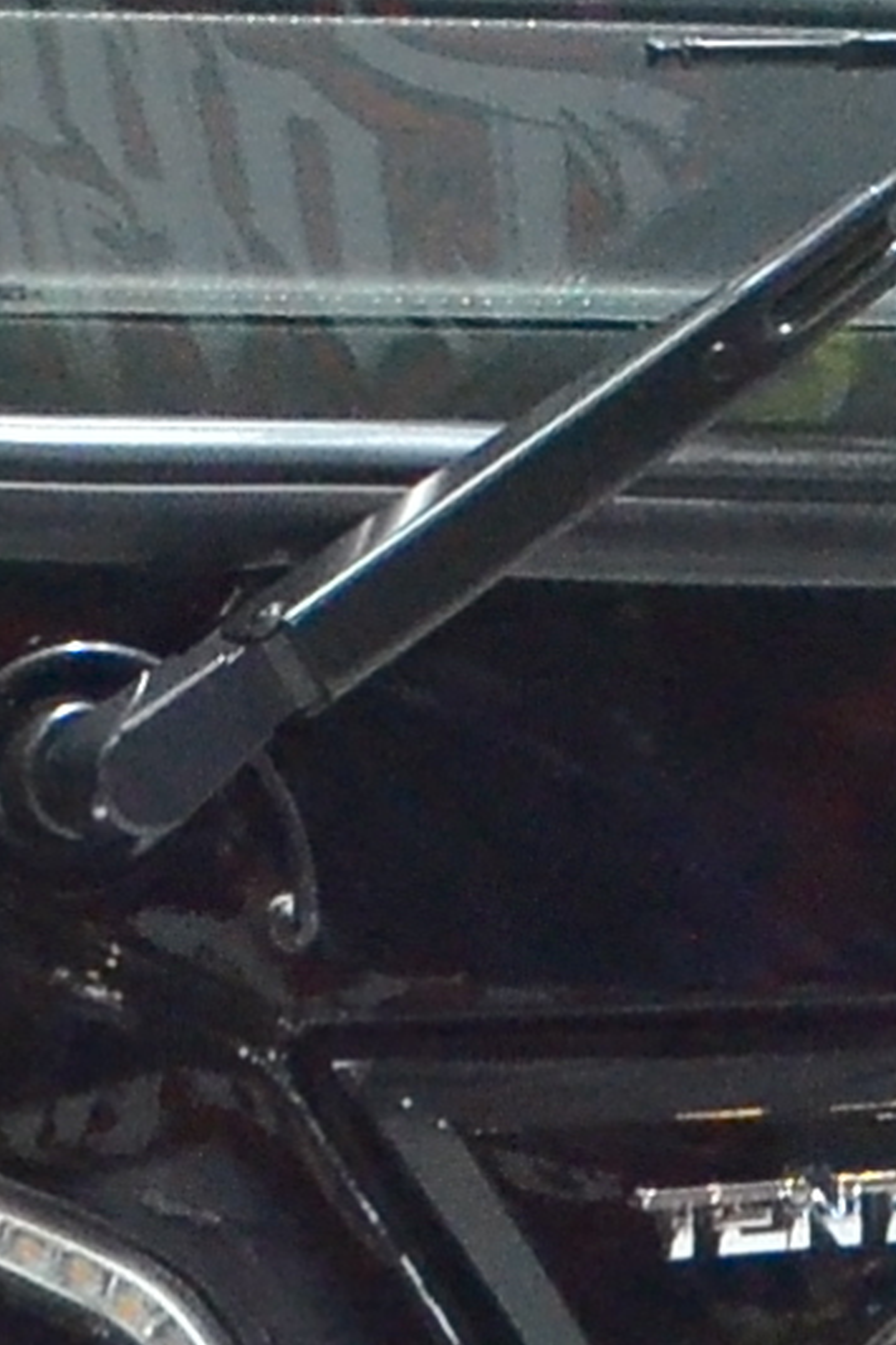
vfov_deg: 7.0
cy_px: -732
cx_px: -126
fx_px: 10856
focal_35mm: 291
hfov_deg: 4.7
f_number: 5.6
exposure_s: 1/400
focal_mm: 21
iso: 2000
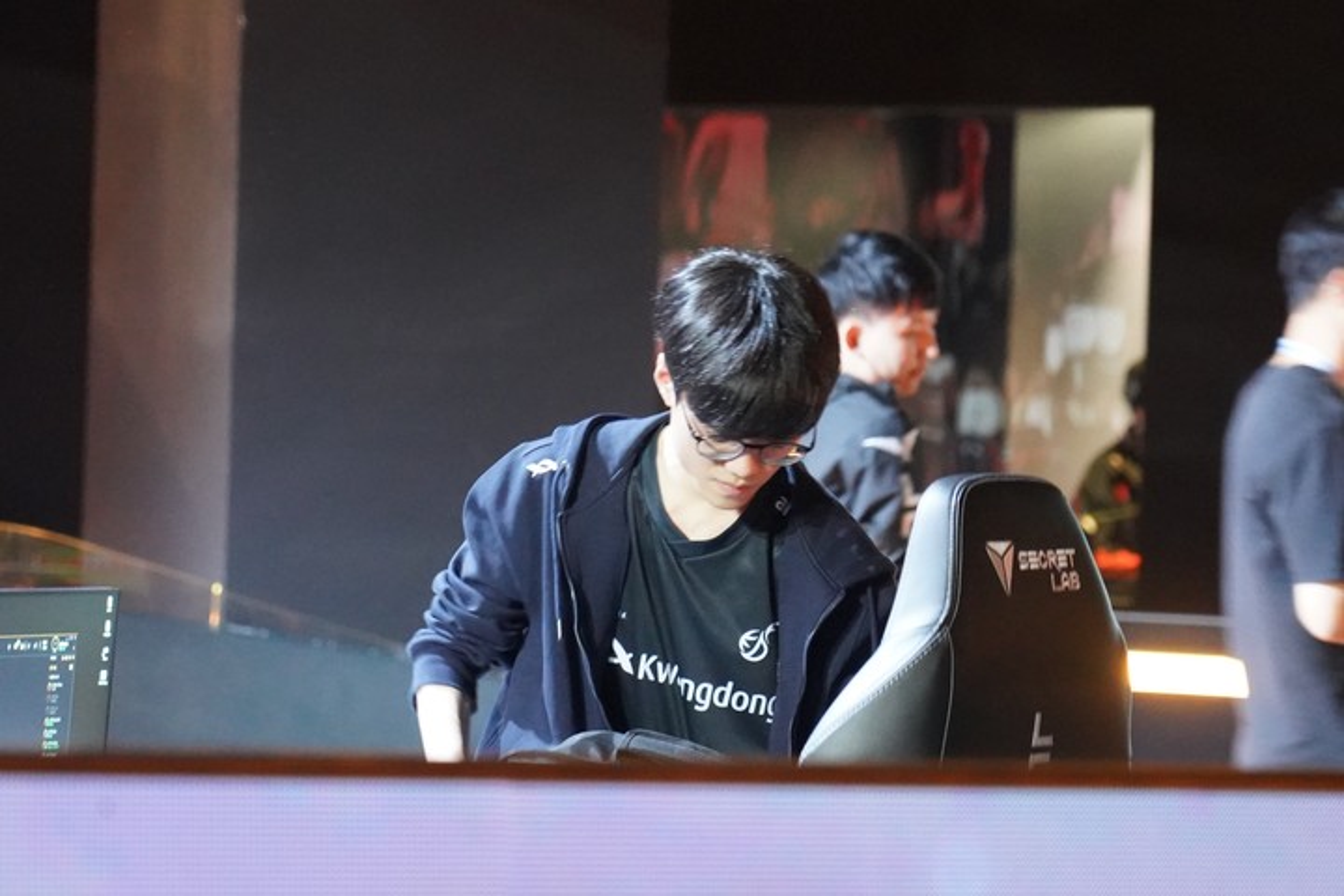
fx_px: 3920
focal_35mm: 105
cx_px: 672
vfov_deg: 13.0
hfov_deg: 19.5
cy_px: 448
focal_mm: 105
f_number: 4
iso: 12800
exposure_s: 1/40
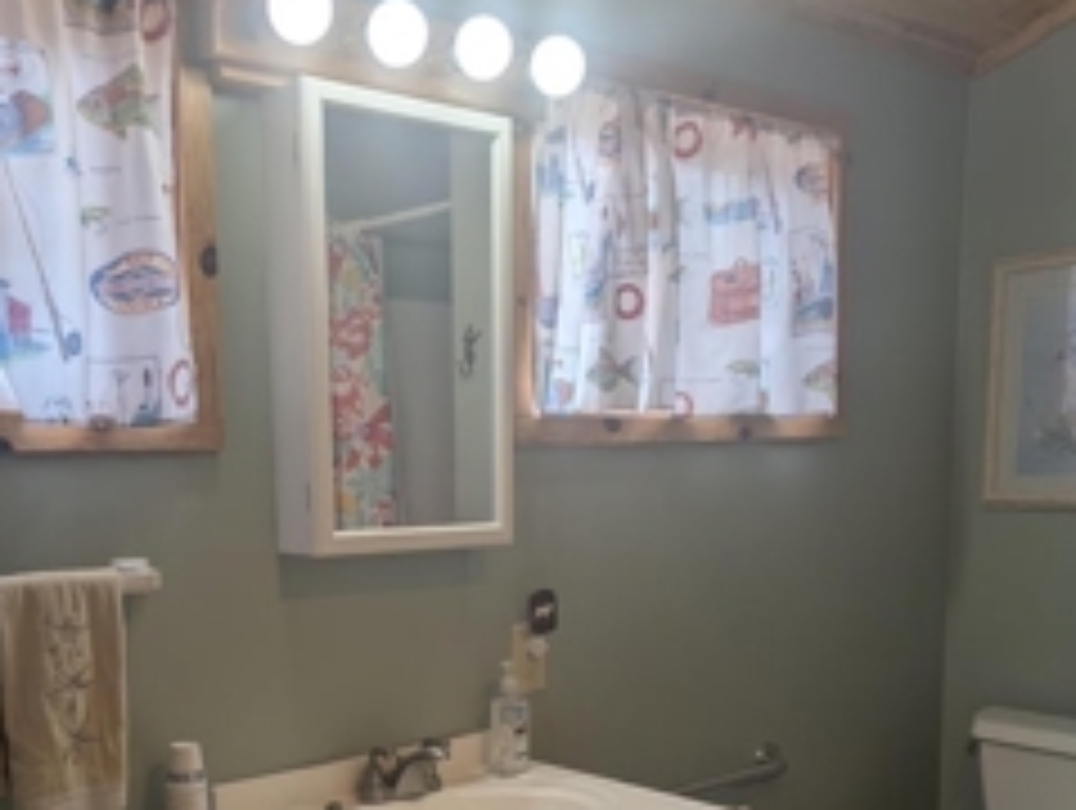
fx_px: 1245
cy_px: 644
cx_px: 473
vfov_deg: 35.0
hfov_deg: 46.6
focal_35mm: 40
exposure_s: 1/120
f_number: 1.68
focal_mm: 6.9
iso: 39
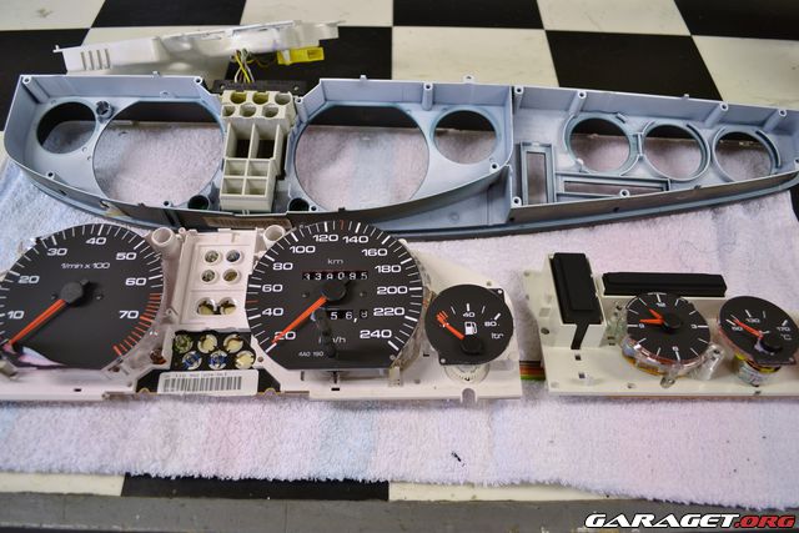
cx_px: 400
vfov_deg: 48.0
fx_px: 599
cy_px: 266
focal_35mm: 27
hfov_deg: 67.4
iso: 100
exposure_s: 1/10
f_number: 3.5
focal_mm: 18
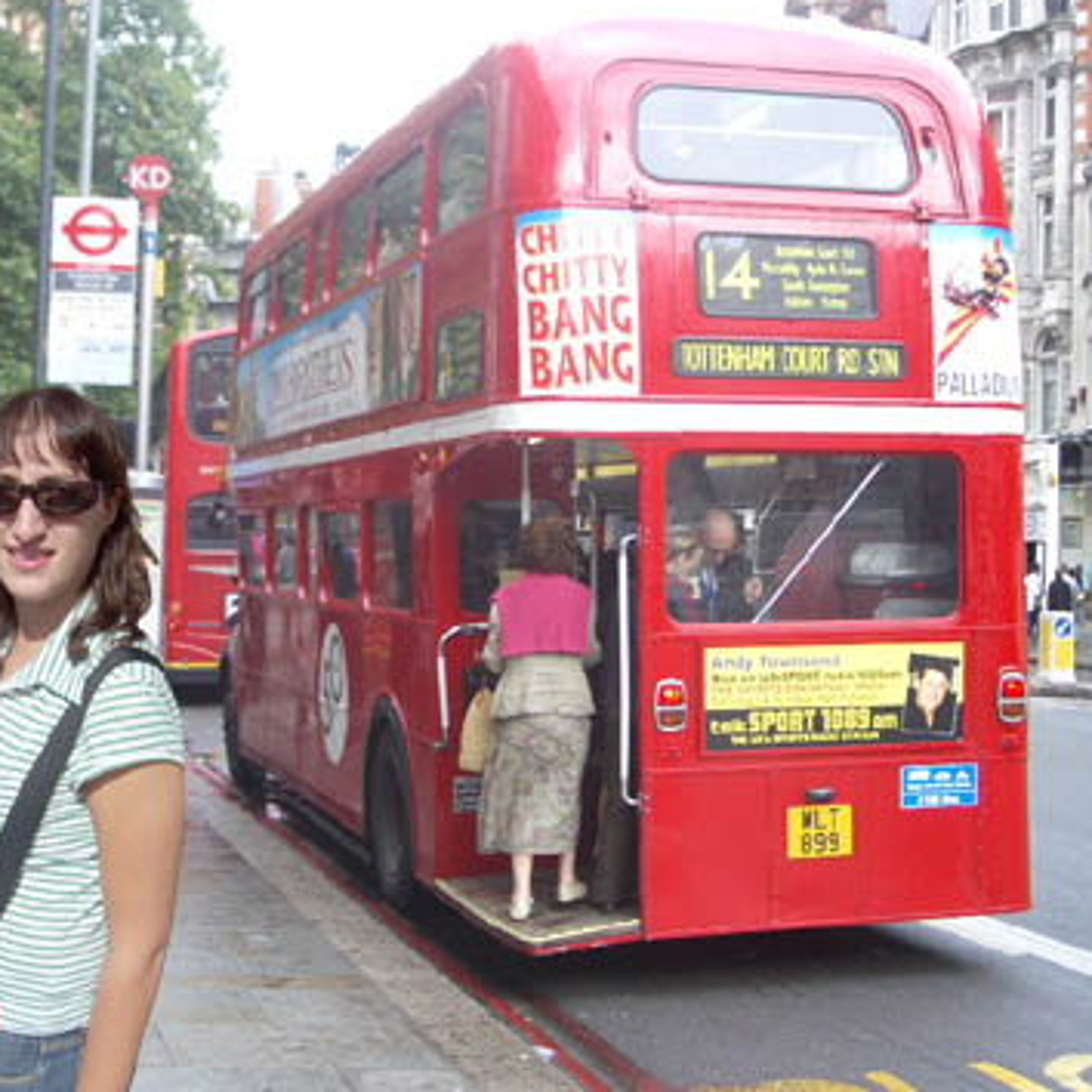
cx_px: 537
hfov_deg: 29.1
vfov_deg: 29.1
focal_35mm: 59
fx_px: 2106
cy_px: 538
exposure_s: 1/80
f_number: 3.1
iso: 50
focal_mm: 8.2
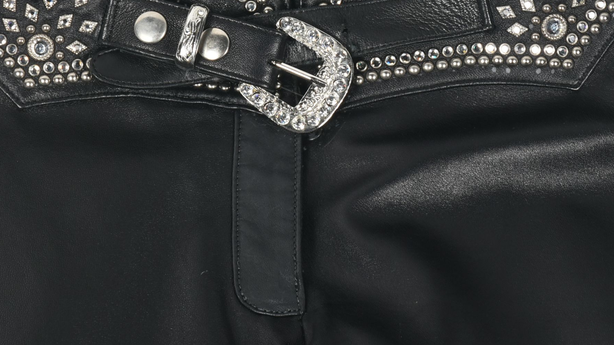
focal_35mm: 238
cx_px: 316
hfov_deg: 9.1
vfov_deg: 5.1
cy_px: 88
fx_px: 3875
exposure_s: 1/125
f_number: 10
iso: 320
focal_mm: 90
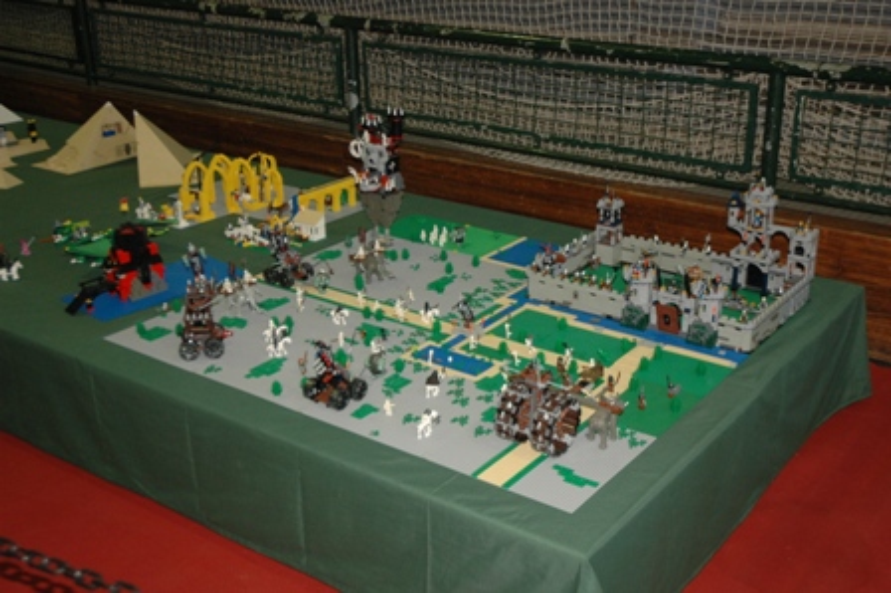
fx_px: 1076
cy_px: 296
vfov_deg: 30.8
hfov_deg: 45.0
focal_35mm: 44
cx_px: 446
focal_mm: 29
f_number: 4
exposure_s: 1/60
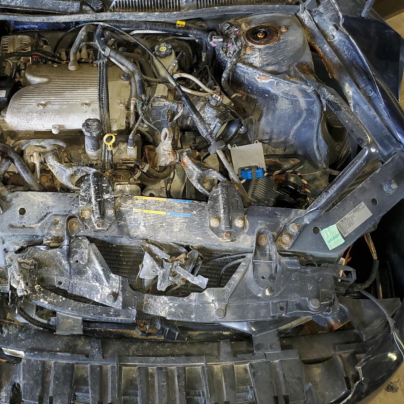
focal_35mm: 35
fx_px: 462
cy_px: 186
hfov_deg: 46.4
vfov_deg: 47.2
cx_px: 133
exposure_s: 1/24
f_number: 1.5
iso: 103
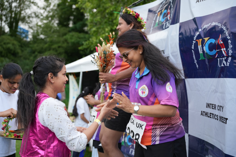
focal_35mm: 42
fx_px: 273
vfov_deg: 32.2
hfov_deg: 46.8
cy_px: 78
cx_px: 118
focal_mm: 41.6
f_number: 2.8
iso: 250
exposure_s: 1/400
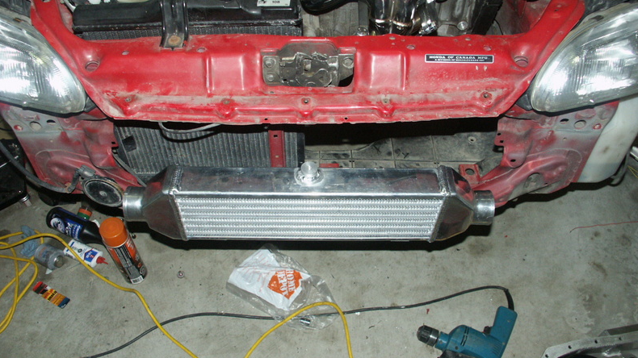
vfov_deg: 36.7
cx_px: 320
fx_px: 541
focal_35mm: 32
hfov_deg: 61.0
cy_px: 182
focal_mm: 7.7
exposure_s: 1/45
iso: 200
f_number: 2.8
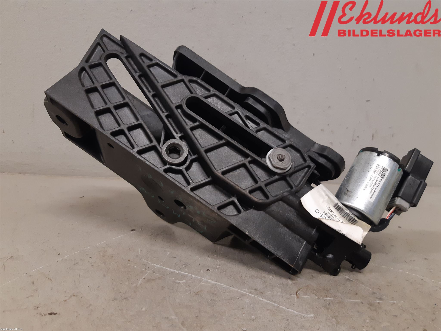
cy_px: 166
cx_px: 220
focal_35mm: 26
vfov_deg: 53.1
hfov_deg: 67.3
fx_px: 331
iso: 160
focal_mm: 3.93
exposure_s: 1/50
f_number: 1.7
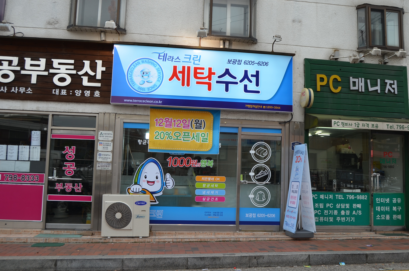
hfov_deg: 55.2
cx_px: 204
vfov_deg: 38.2
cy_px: 136
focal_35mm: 34
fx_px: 391
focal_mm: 23
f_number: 6.3
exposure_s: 1/160
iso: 200
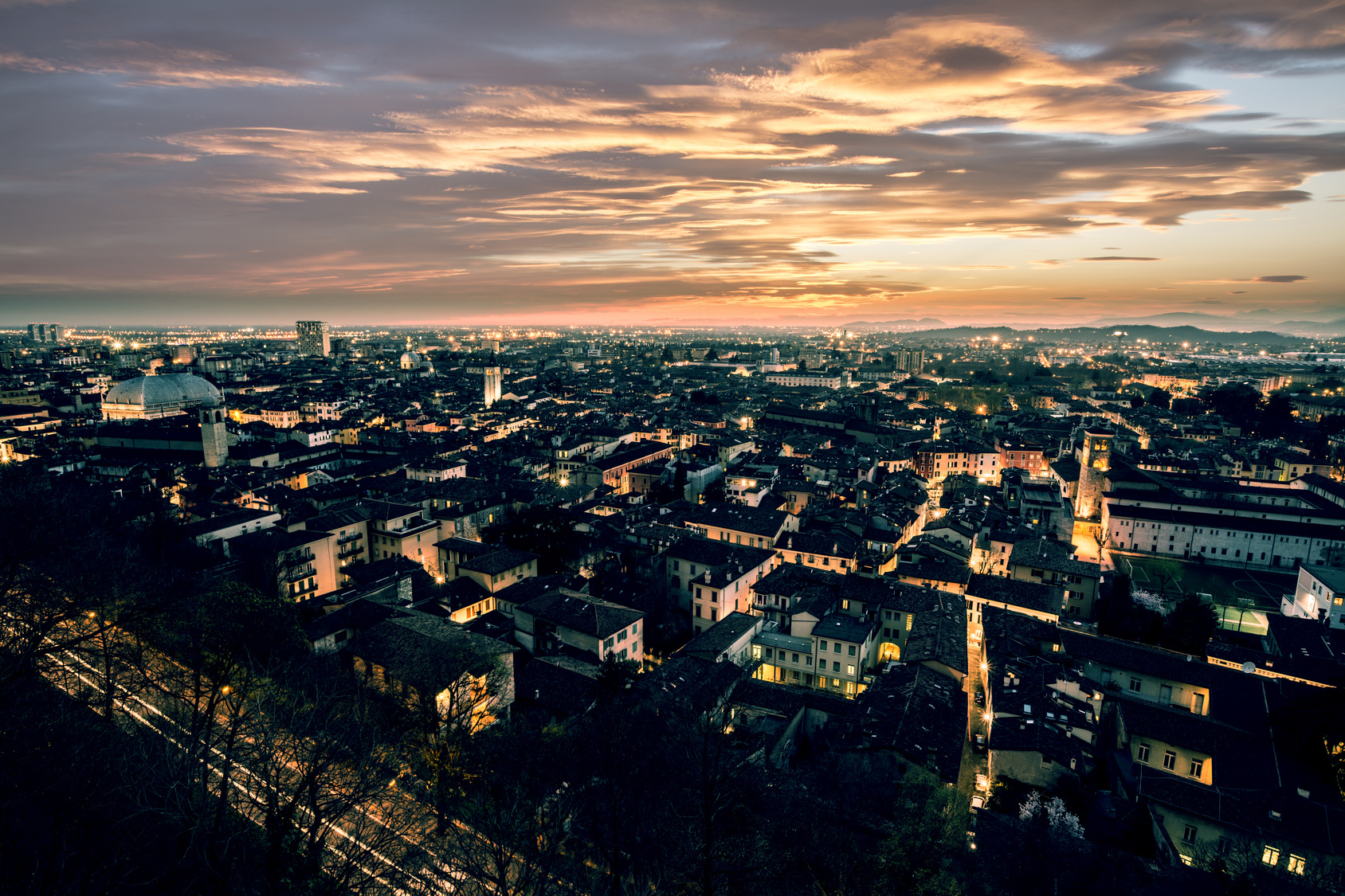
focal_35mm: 18
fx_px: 672
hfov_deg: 90.0
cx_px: 672
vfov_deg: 67.4
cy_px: 448
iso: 100
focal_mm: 12
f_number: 8
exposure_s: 13
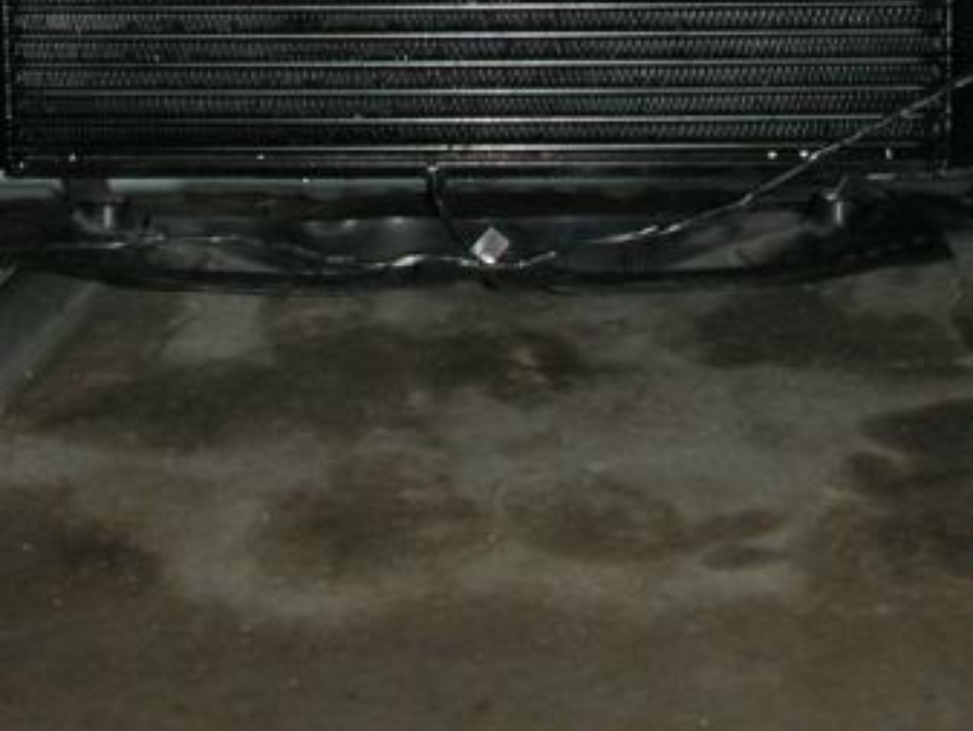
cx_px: 416
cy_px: -130
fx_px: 2334
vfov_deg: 17.1
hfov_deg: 23.5
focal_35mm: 83
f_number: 3
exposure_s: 1/60.1
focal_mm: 5.8
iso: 82
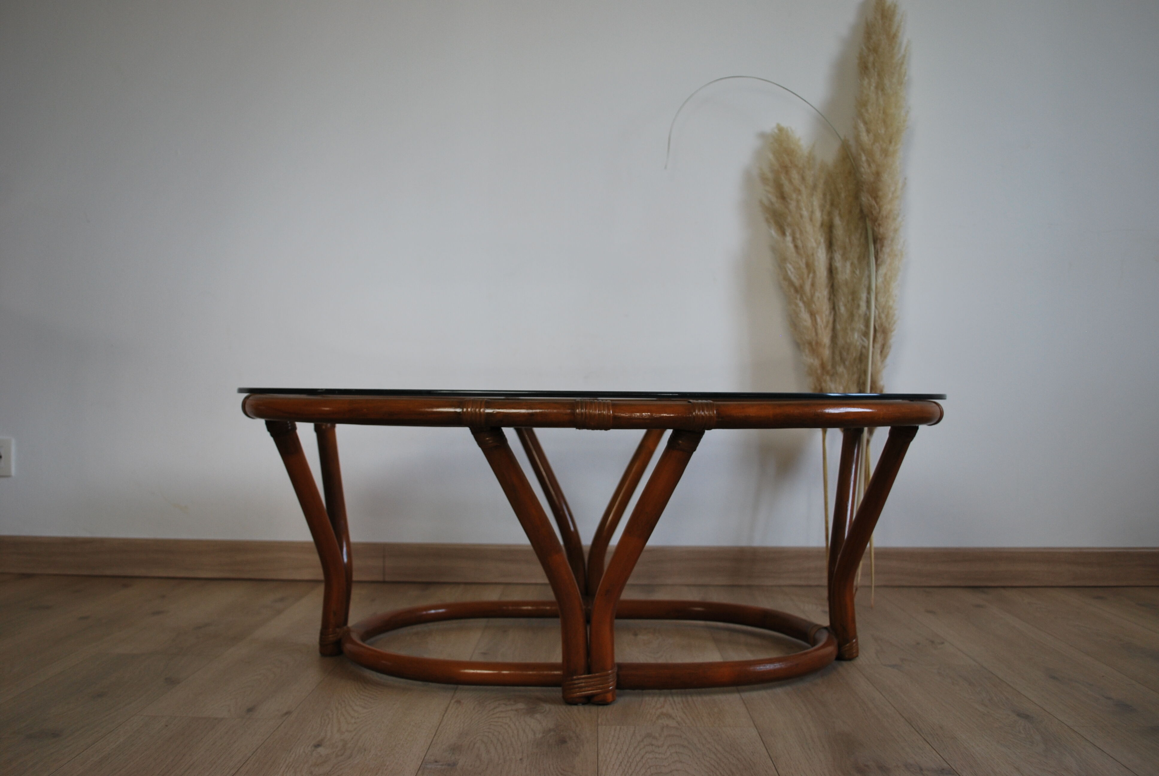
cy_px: 388
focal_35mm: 33
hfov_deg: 57.2
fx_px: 1064
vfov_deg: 40.1
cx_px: 580
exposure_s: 1/40
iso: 200
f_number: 4
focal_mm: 22
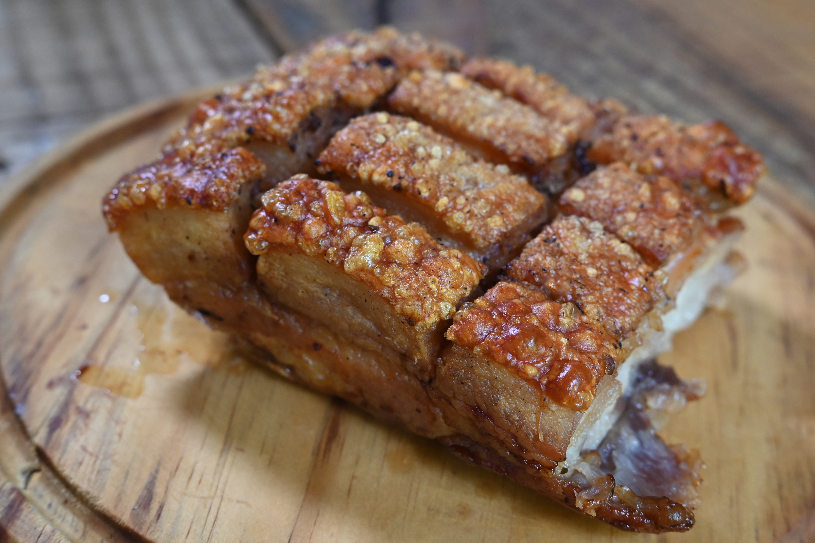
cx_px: 408
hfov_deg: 48.5
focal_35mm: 40
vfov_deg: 33.4
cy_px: 272
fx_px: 905
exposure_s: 1/125
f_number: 4.5
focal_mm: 40
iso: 1000
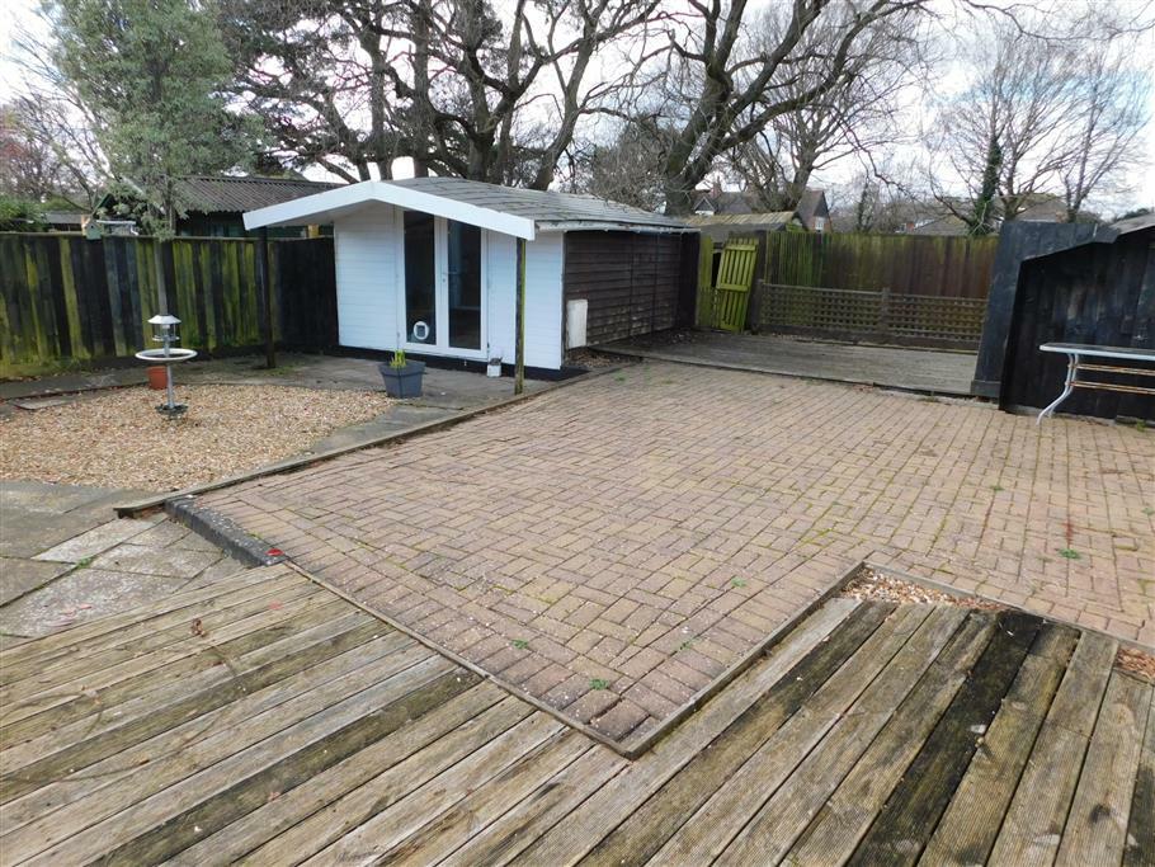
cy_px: 434
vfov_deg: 58.9
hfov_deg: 73.9
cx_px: 578
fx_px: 768
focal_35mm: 23
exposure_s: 1/400
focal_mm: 4
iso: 125
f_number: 3
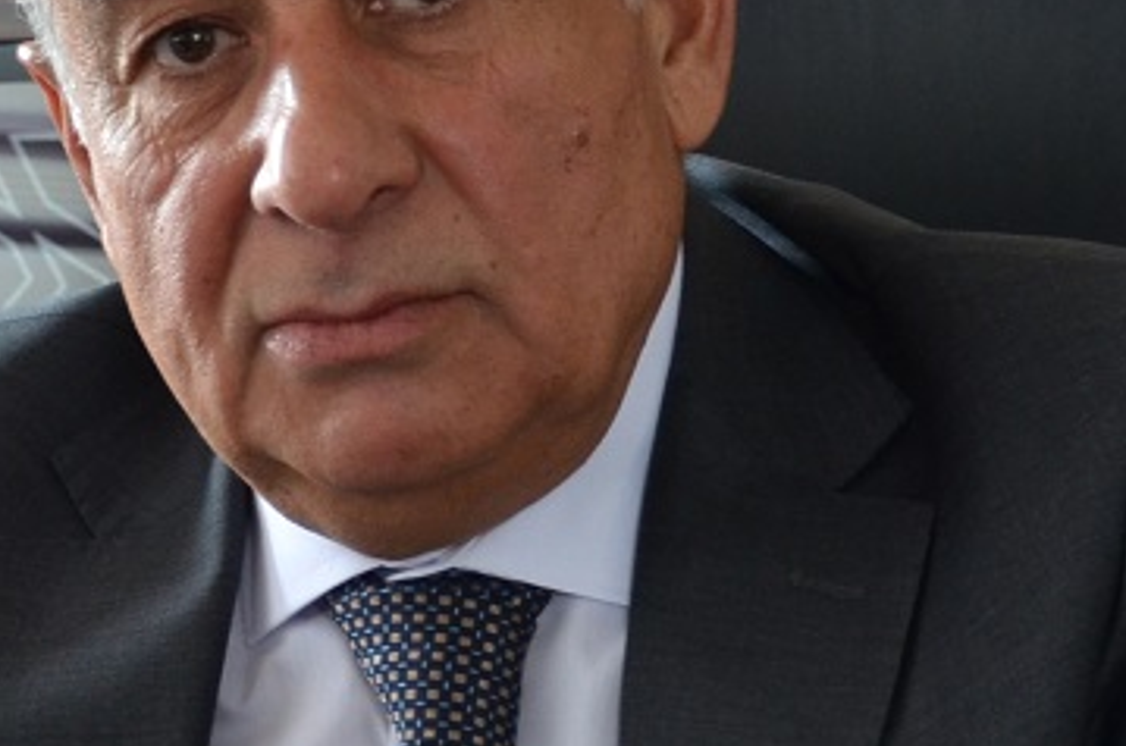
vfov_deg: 8.1
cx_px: 386
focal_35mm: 169
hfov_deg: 12.2
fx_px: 5279
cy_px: 437
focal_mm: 27
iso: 500
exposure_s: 1/60
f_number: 4
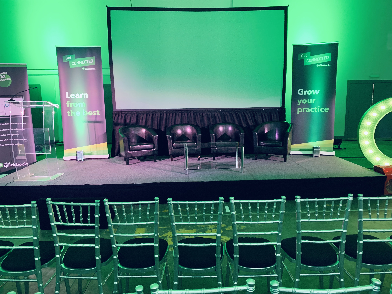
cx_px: 196
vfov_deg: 53.1
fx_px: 294
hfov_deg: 67.3
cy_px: 147
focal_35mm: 26
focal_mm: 4.25
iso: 250
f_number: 1.8
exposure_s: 1/33
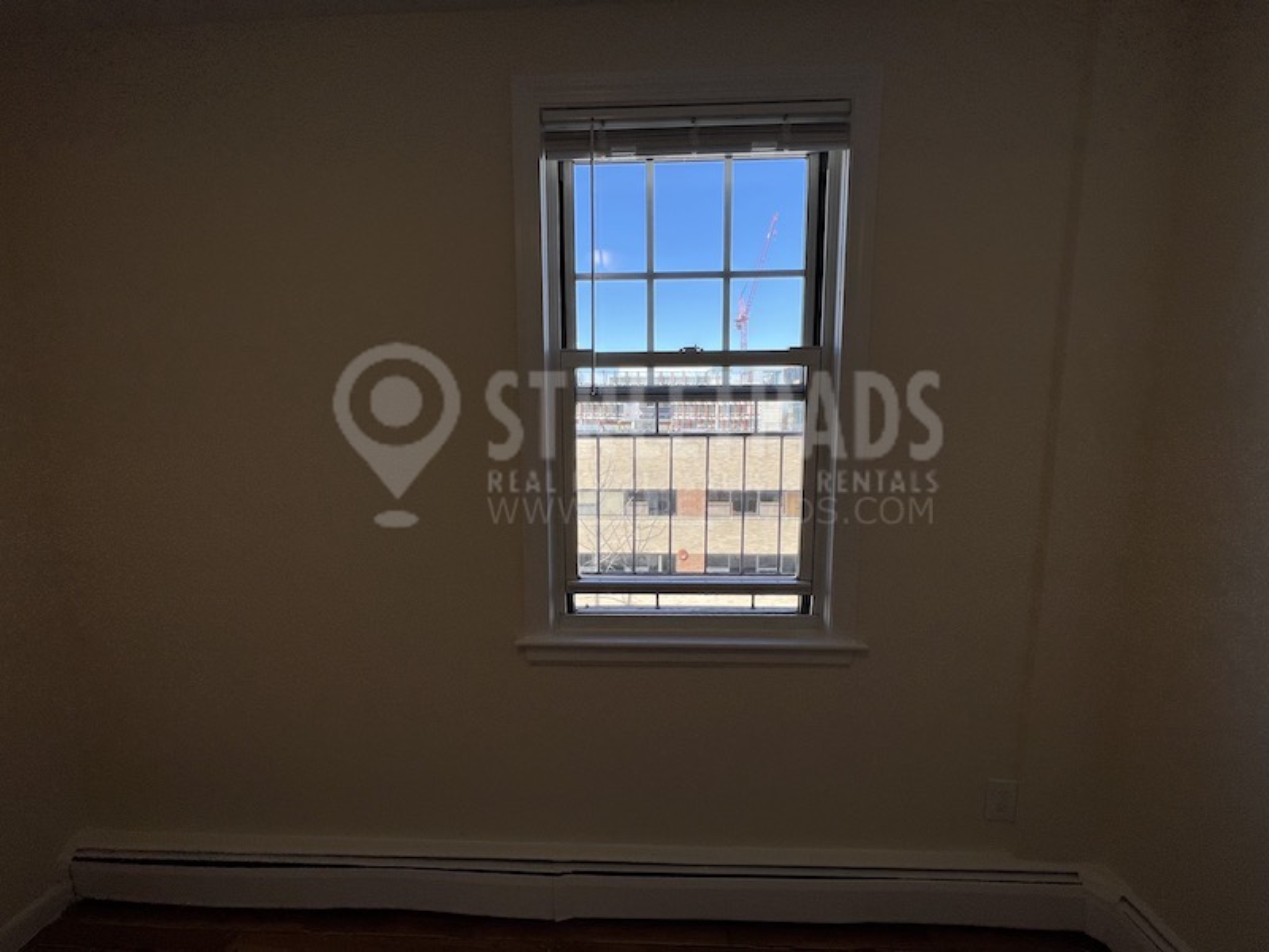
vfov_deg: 89.9
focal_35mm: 13
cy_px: 476
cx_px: 634
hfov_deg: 106.2
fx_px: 477
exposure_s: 1/552
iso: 32
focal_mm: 1.57
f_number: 1.8
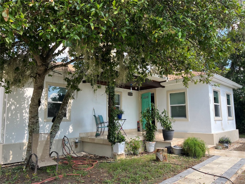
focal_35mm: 26
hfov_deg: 67.3
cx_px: 122
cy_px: 92
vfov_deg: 53.1
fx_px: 184
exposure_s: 1/487
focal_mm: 5.1
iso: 50
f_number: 1.6
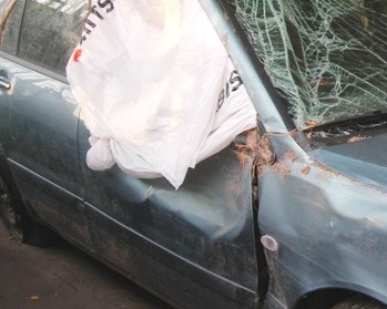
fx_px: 973
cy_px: 165
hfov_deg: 21.9
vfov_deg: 18.1
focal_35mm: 85
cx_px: 354
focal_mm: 7.8
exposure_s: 1/216
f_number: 2.8
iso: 50
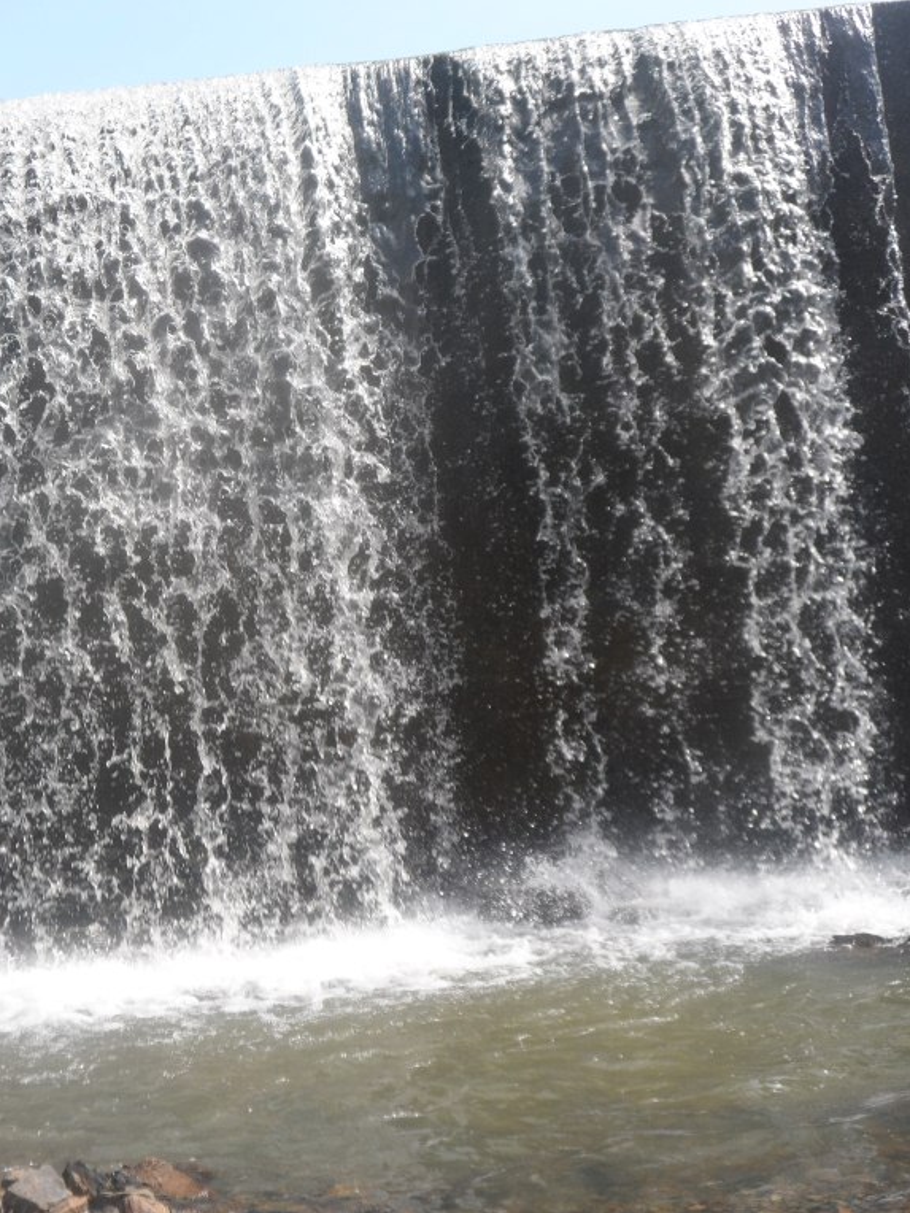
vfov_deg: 32.7
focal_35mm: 59
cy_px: 606
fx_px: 2068
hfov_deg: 24.2
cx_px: 125
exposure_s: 1/500
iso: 80
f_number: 3.9
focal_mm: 8
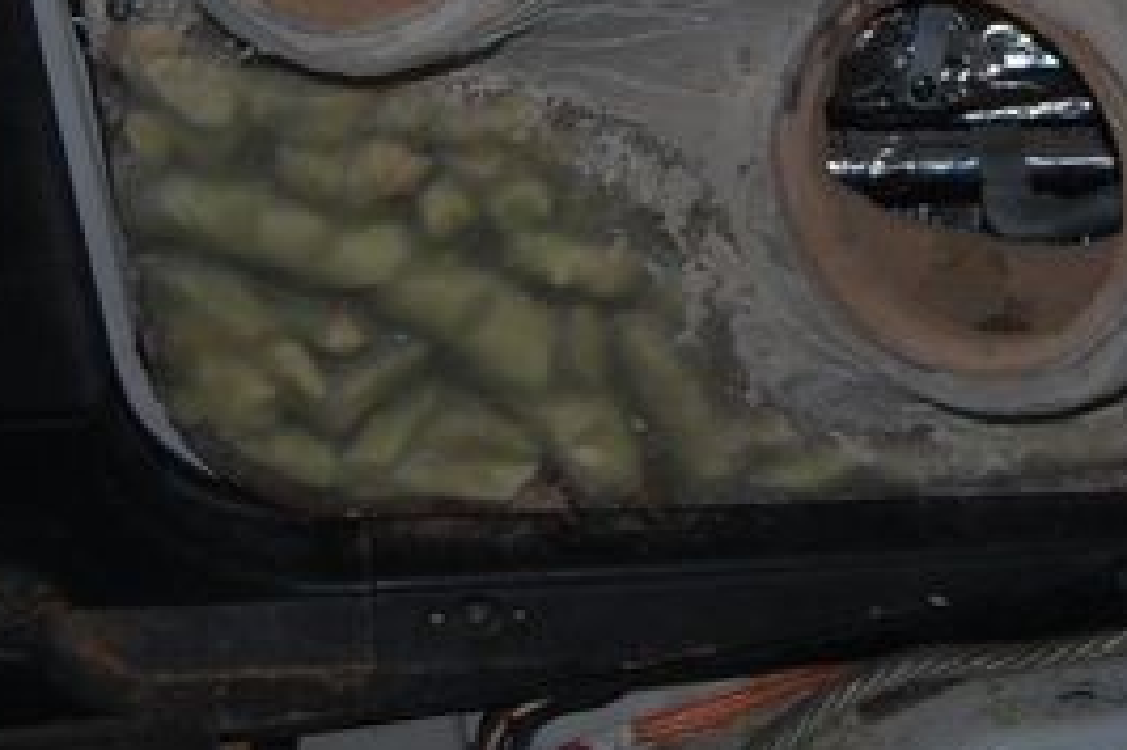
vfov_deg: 10.7
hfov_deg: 16.1
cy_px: -89
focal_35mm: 126
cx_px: 953
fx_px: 3948
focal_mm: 35
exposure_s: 1/60
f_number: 4.8
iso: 400
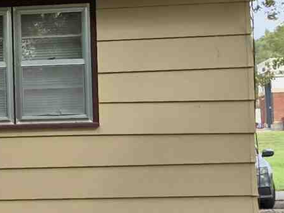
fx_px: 1289
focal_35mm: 157
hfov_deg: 11.9
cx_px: -180
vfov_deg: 9.5
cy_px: 88
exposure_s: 1/1002
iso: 25
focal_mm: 5.4
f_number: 1.8
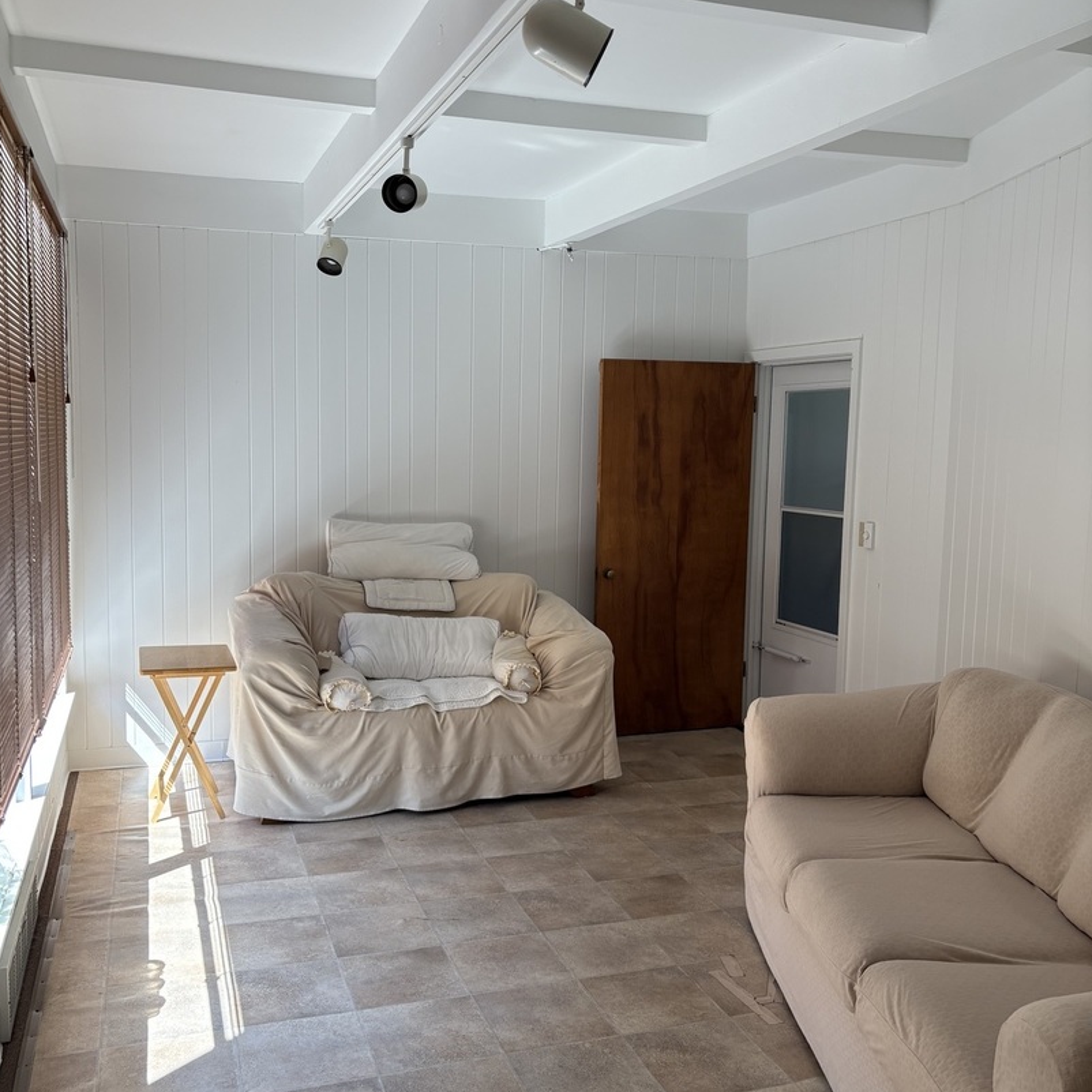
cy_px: 548
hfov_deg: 52.5
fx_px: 1106
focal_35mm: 31
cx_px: 541
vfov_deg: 52.5
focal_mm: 5.96
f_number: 1.6
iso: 80
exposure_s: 1/240
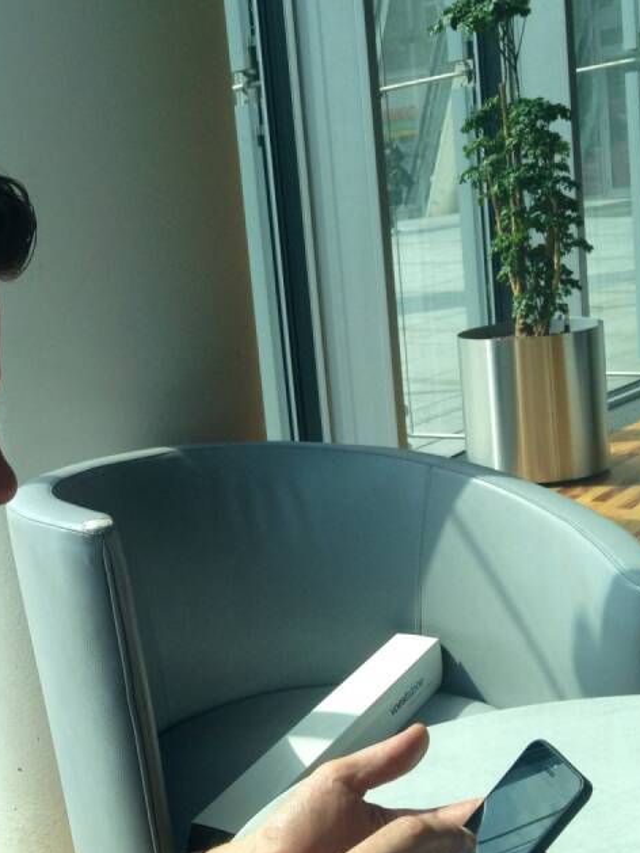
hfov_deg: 25.0
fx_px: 1405
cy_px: 467
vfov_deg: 33.8
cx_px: 72
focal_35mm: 57
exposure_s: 1/708
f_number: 2.4
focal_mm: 4.28
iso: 50
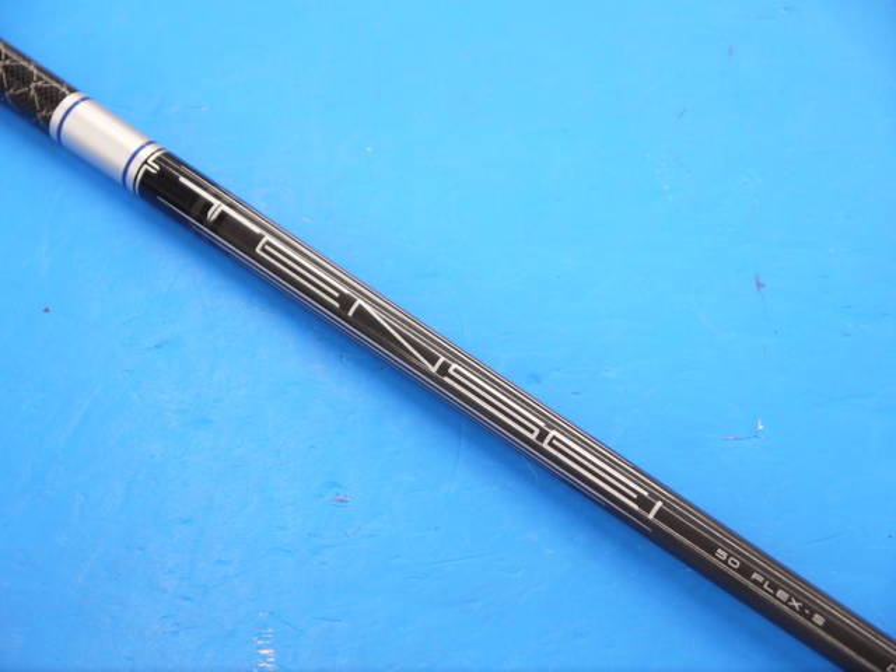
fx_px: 2174
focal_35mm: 84
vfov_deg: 17.6
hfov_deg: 23.3
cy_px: 336
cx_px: 448
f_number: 5.6
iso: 640
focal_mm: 42
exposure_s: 1/80
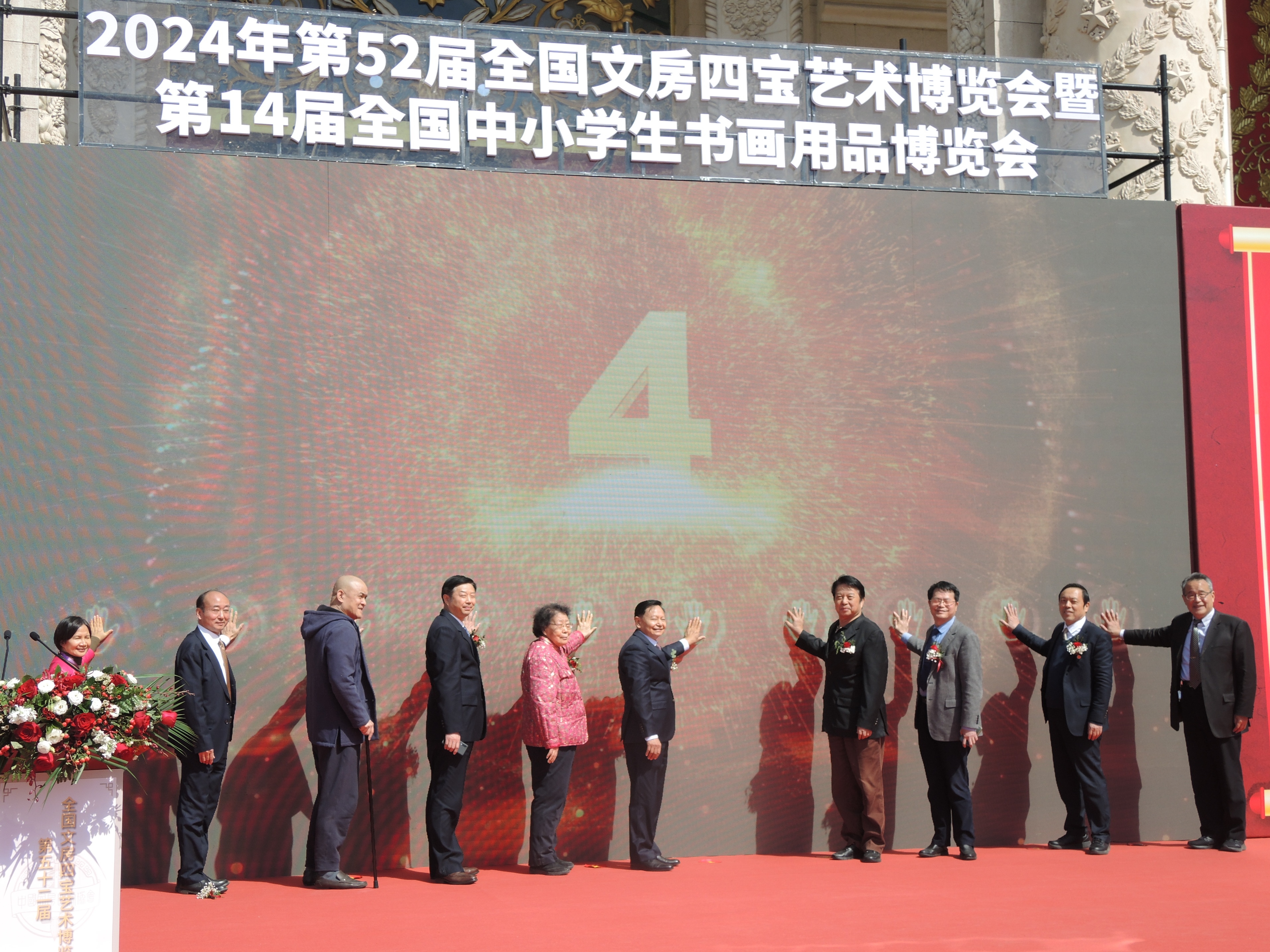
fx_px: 1688
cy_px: 476
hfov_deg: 41.2
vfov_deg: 31.5
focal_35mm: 46
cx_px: 635
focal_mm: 9.9
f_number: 2.5
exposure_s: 1/1000
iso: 80
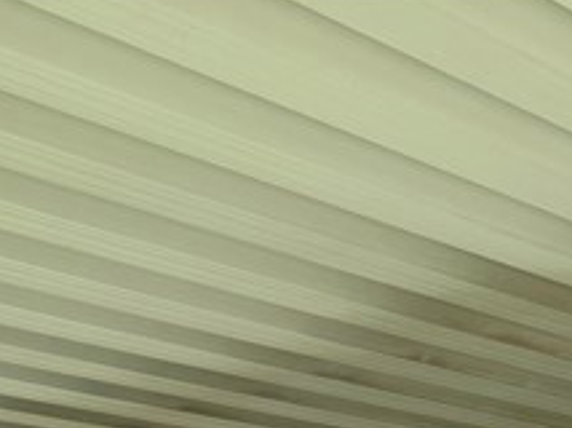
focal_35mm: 115
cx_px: 19
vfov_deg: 11.0
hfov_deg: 16.8
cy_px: 1011
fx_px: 1898
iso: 100
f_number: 1.78
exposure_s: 1/1770
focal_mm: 6.76
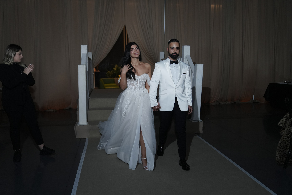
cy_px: 98
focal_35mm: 32
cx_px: 146
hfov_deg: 58.7
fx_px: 260
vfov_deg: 41.1
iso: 1600
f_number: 2.8
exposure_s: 1/200
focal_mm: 32
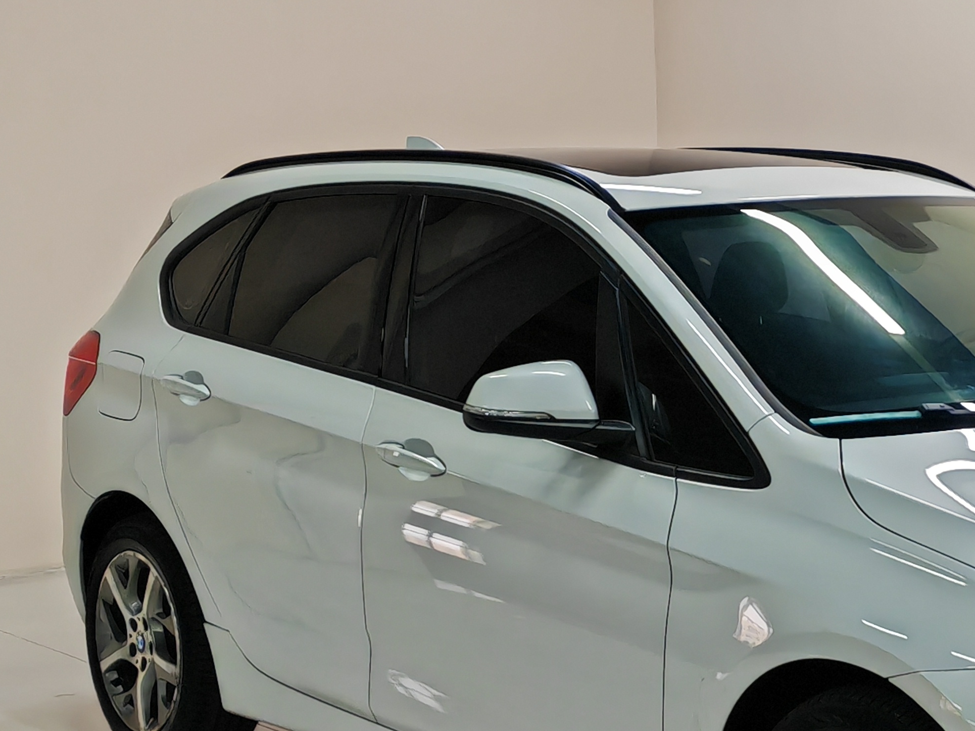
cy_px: 404
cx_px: 890
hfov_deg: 24.0
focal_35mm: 79
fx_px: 2225
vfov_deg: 18.7
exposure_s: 1/100
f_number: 1.9
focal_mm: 5.52
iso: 320
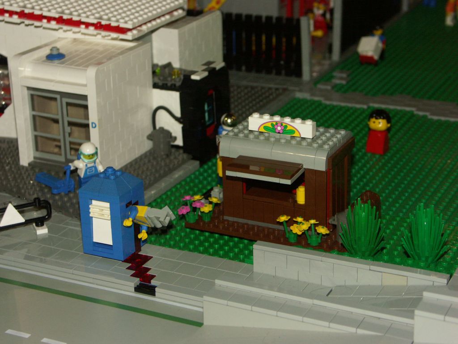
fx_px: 1019
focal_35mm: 77
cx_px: 229
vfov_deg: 19.1
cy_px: 172
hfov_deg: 25.3
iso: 200
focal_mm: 19.84
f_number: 3.2
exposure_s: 1/80
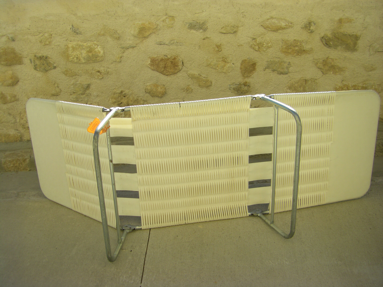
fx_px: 420
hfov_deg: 49.0
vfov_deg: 37.7
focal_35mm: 38
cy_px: 144
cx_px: 192
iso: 64
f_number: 7
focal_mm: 6.3
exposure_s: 1/160
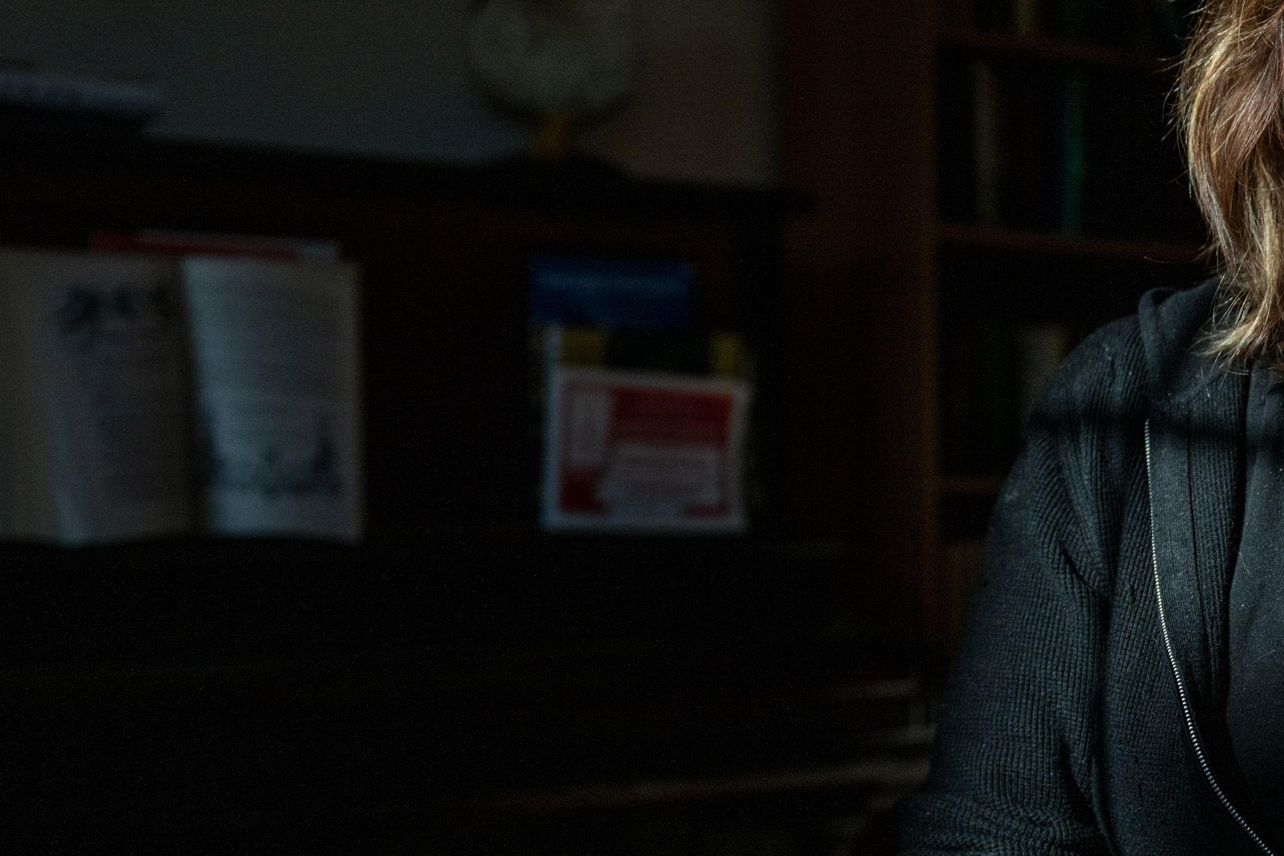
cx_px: 1001
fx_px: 2603
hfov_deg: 27.2
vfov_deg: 18.7
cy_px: 457
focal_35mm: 73
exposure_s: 1/3200
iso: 400
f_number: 2.8
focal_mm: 41
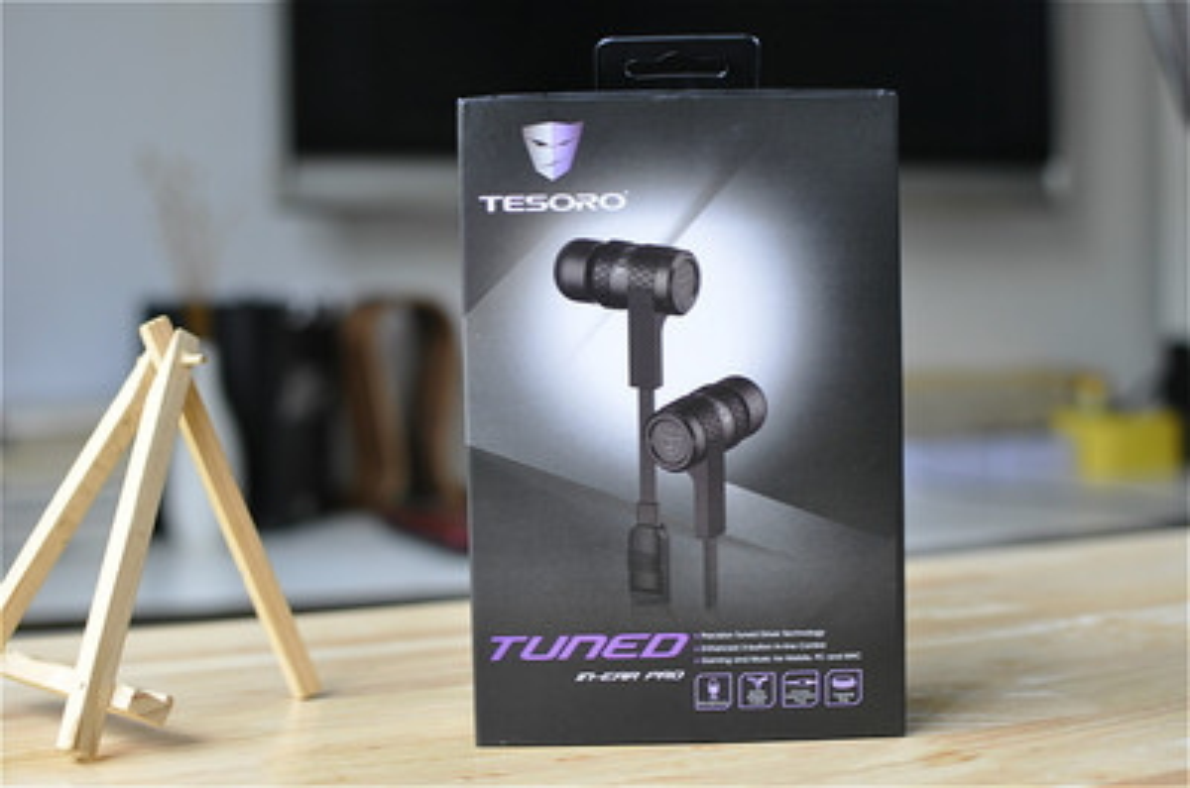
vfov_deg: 25.6
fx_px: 1732
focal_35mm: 52
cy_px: 394
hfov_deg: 37.9
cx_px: 595
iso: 200
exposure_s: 1/40
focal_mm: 35
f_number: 3.2
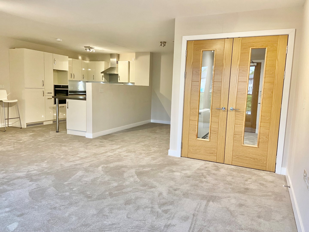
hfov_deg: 67.3
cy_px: 116
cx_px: 154
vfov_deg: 53.1
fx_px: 232
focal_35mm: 26
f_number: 1.8
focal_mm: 4.25
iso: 160
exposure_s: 1/50
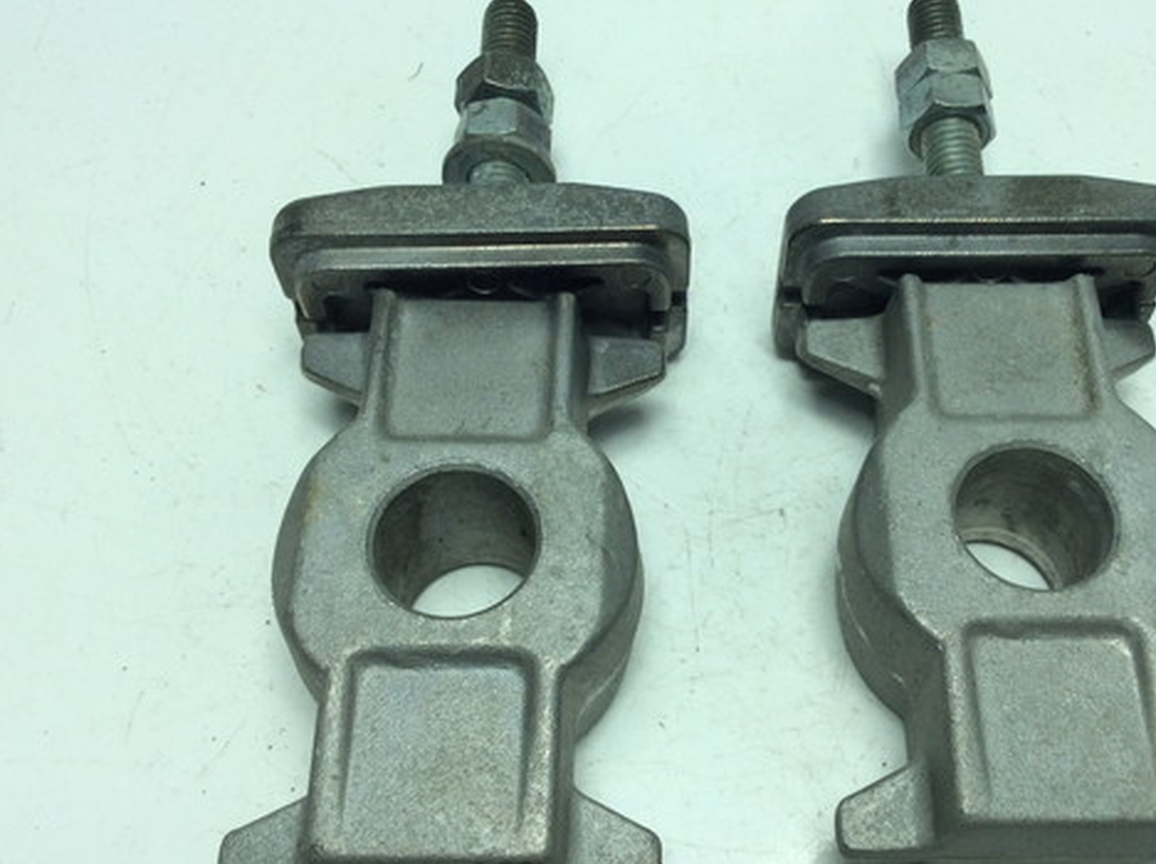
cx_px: 694
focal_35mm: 41
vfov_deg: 35.1
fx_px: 1368
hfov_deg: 45.6
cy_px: 434
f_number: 2.4
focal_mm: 3.3
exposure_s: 1/461
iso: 32
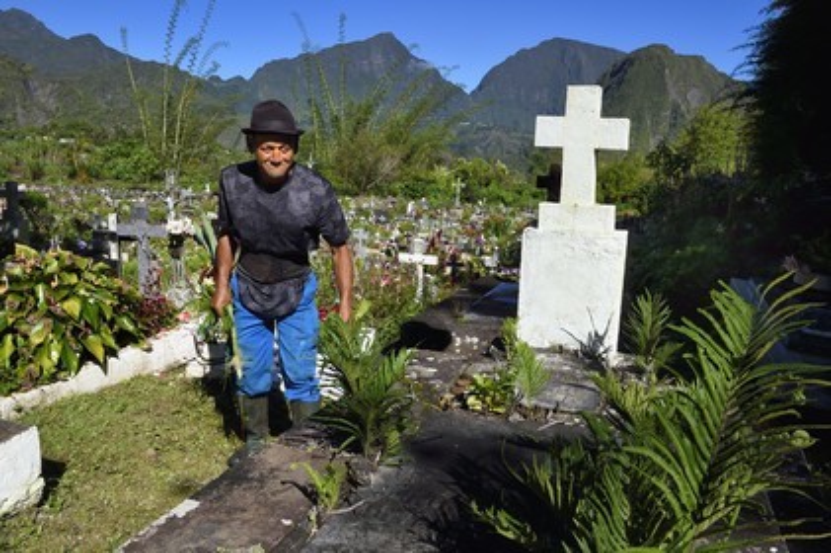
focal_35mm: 29
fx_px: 669
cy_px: 276
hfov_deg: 63.7
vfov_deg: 44.9
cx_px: 416
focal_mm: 29
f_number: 20
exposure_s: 1/160
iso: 200
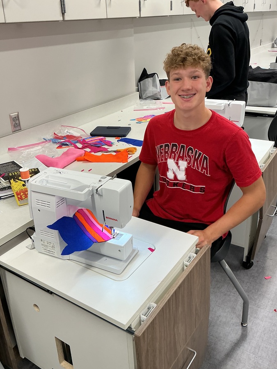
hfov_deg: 42.9
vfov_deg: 55.2
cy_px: 164
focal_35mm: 33
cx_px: 125
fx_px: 352
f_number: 1.8
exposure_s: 1/60
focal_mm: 3
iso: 50
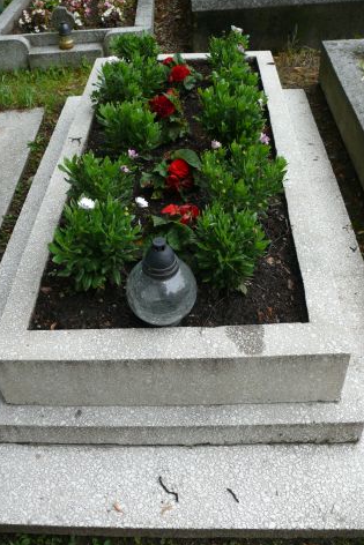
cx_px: 165
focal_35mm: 37
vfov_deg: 51.9
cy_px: 270
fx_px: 561
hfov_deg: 35.9
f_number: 2.8
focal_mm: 7.4
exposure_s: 1/125
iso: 100
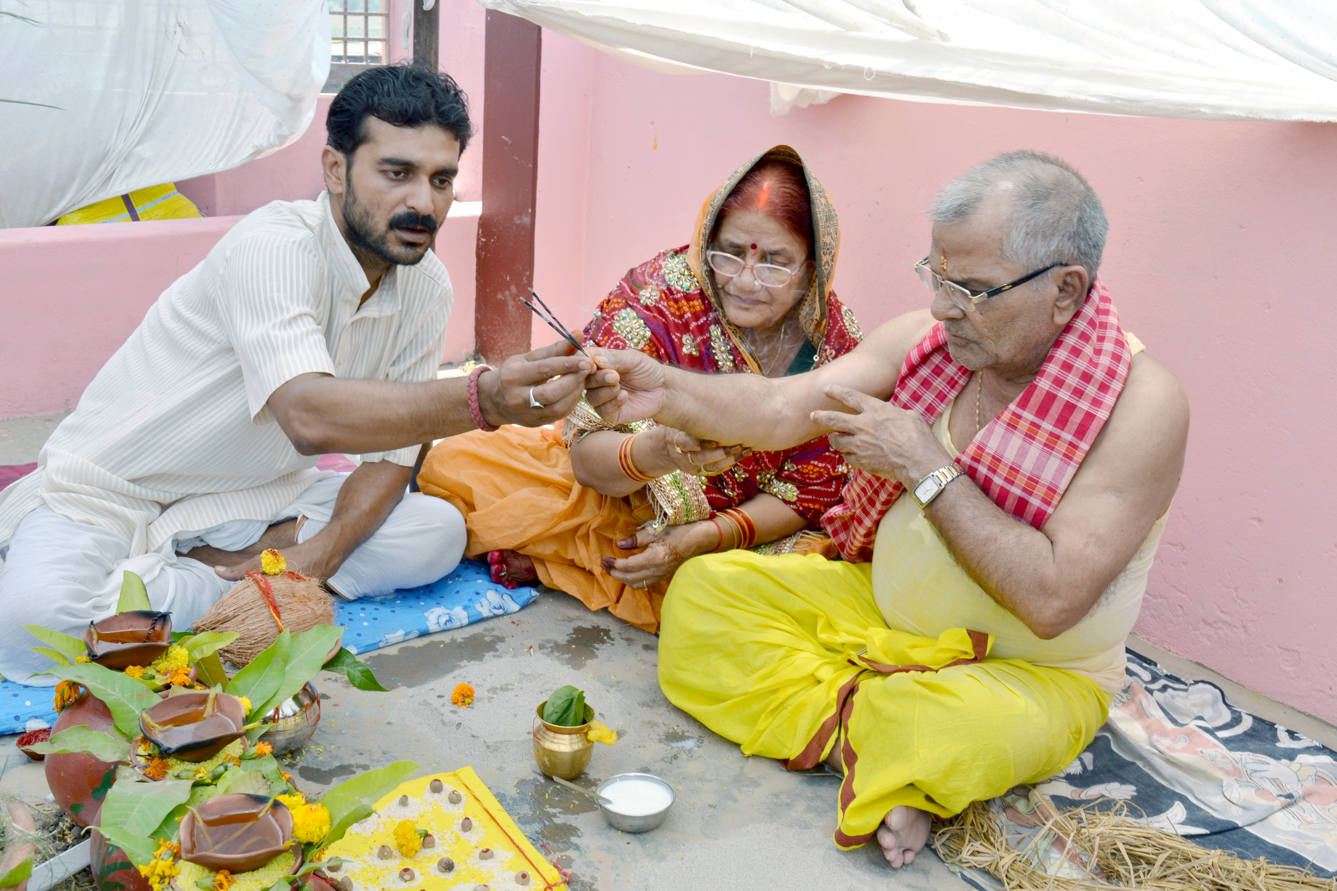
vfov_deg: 35.5
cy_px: 446
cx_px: 668
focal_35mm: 38
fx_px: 1393
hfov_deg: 51.3
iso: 200
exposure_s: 1/160
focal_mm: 25
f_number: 9
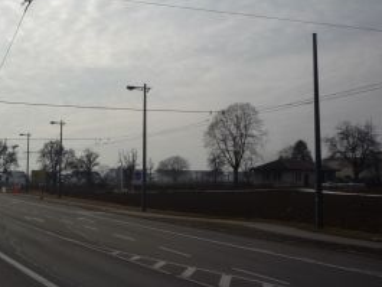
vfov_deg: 25.2
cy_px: 108
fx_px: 640
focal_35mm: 58
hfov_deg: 32.0
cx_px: 59
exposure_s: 1/800
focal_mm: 5.2
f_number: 7.1
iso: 100
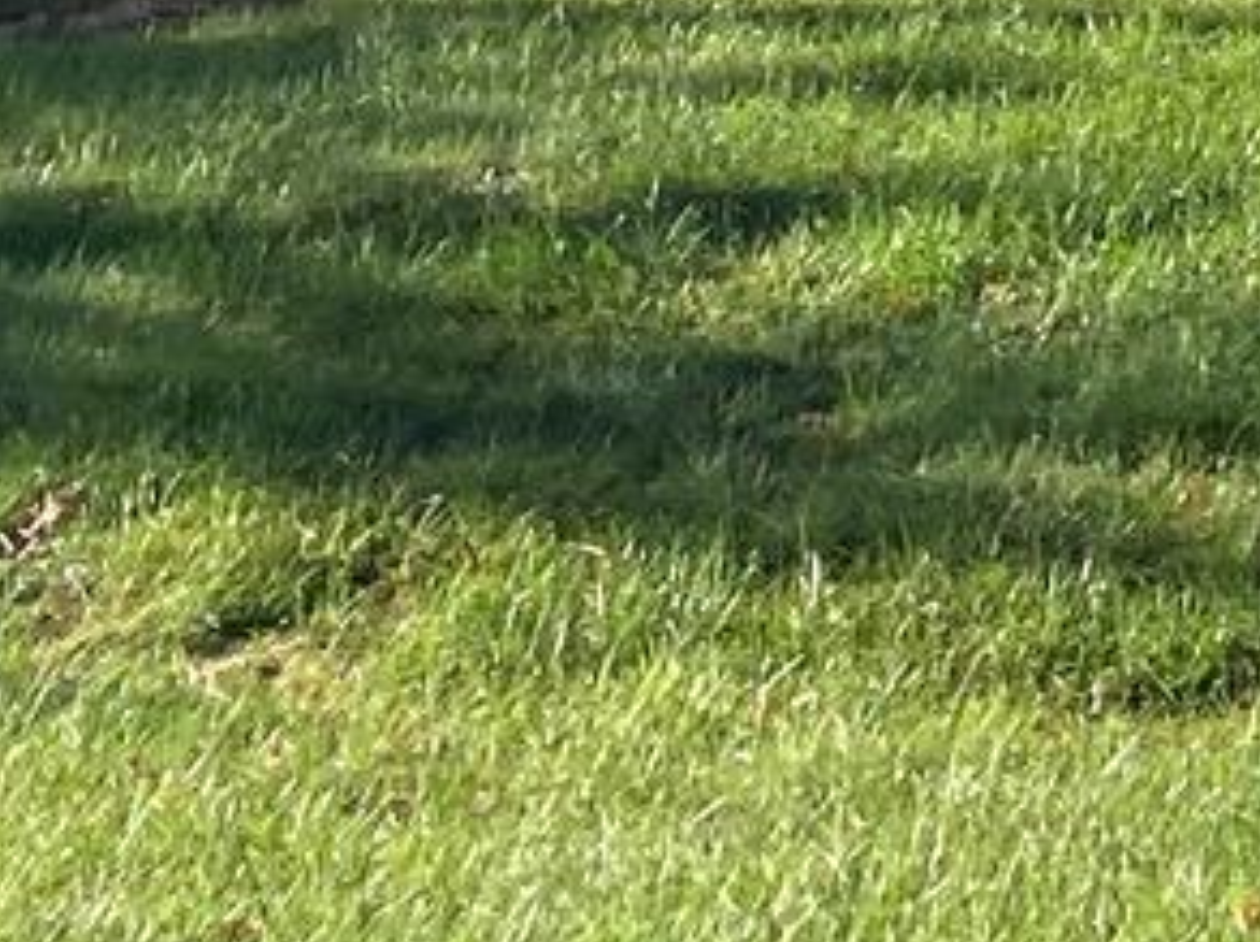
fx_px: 7126
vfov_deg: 6.8
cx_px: 3019
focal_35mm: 196
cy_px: -1936
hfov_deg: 9.1
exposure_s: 1/1279
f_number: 1.8
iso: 20
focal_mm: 3.99
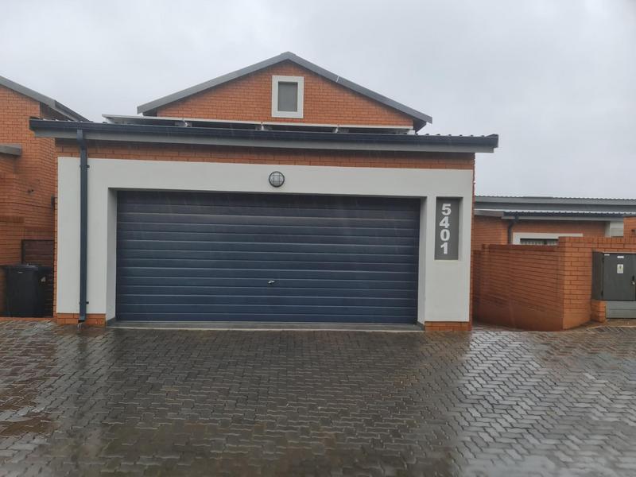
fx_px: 459
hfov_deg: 69.4
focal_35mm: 25
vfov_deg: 54.9
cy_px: 238
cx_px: 318
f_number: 1.8
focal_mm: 7
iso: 50
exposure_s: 1/151
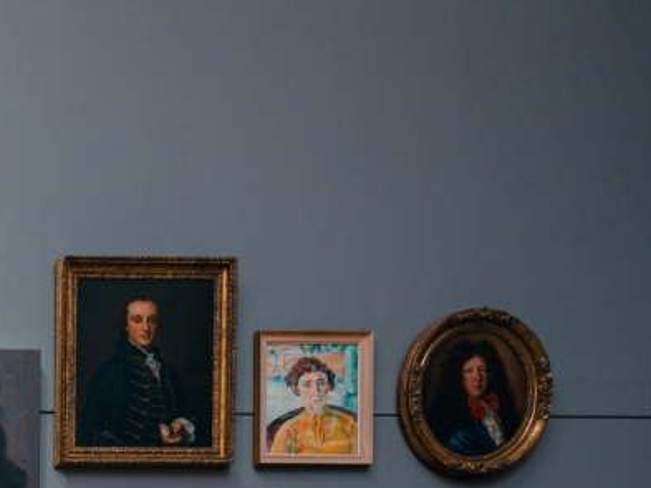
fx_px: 1148
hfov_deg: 22.7
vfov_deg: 19.8
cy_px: 795
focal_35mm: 61
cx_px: -434
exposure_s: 1/9
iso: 800
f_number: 5.6
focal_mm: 20
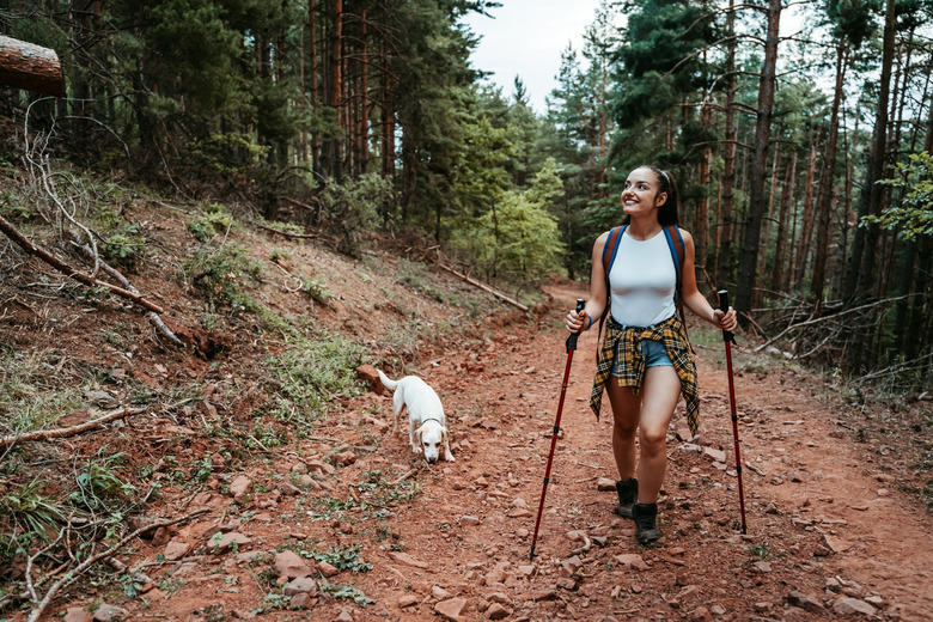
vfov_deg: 46.4
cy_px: 311
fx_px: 726
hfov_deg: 65.5
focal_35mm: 28
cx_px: 466
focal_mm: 28
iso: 640
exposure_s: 1/200
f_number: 2.8
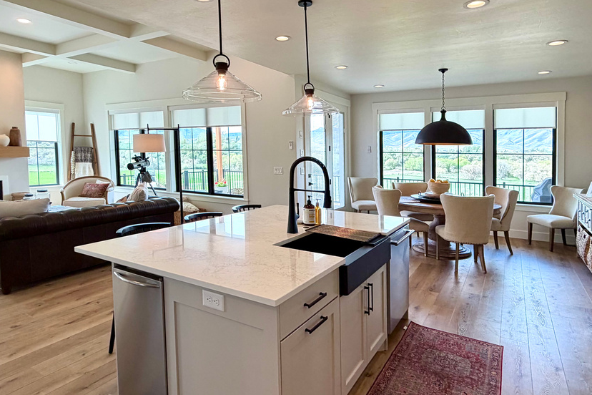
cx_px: 342
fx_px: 296
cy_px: 196
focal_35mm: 18
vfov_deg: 67.4
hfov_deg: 89.3
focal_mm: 2.22
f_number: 2.2
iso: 100
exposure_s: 1/120
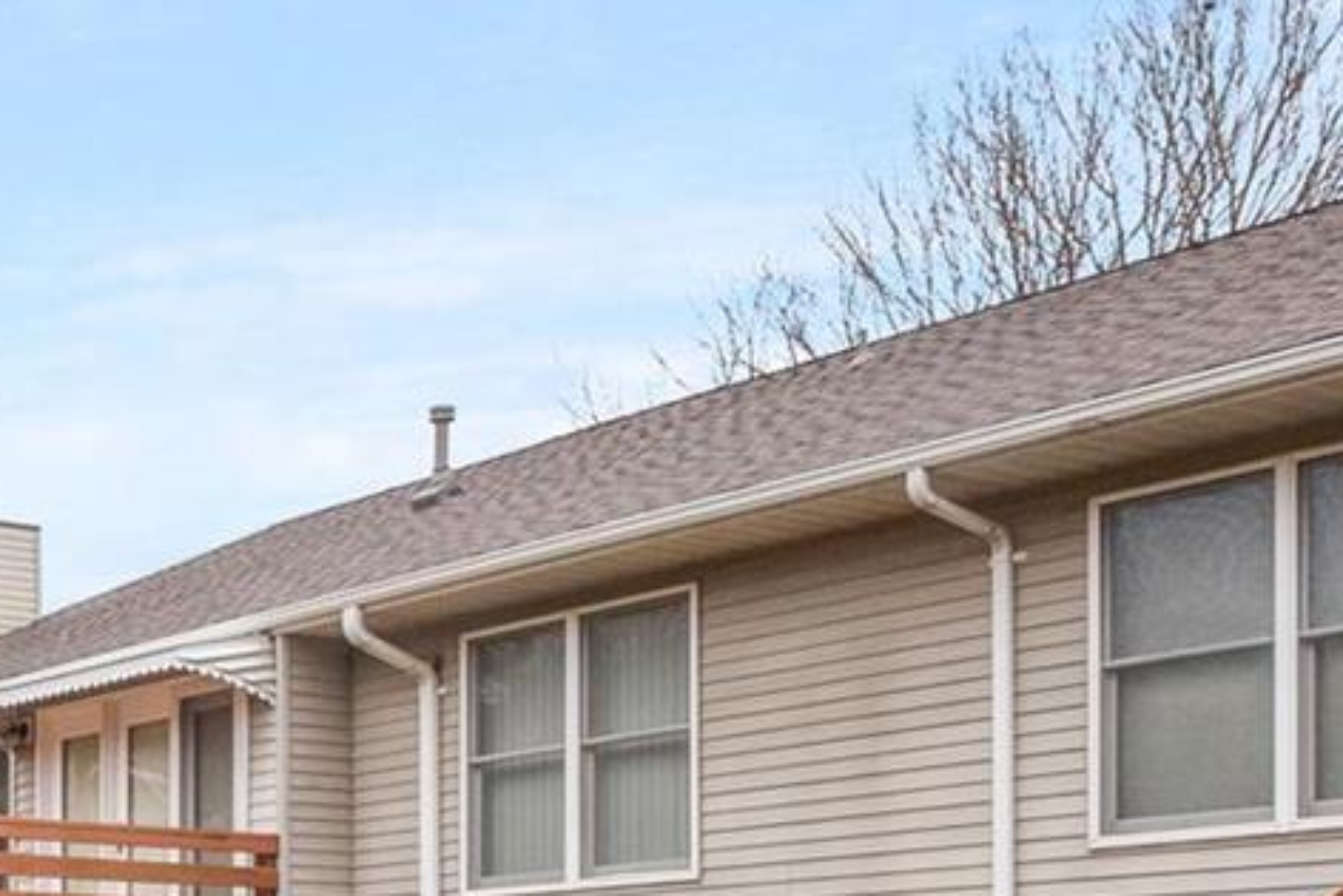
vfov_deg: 21.0
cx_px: -293
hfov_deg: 28.4
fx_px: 2276
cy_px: 1015
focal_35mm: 61
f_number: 8
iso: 400
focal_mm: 9
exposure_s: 1/40
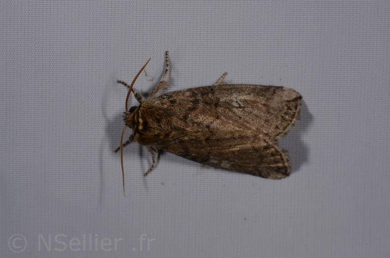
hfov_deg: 16.1
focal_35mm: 128
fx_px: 1378
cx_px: 195
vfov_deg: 10.7
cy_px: 129
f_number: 22
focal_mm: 85
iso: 100
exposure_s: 1/60
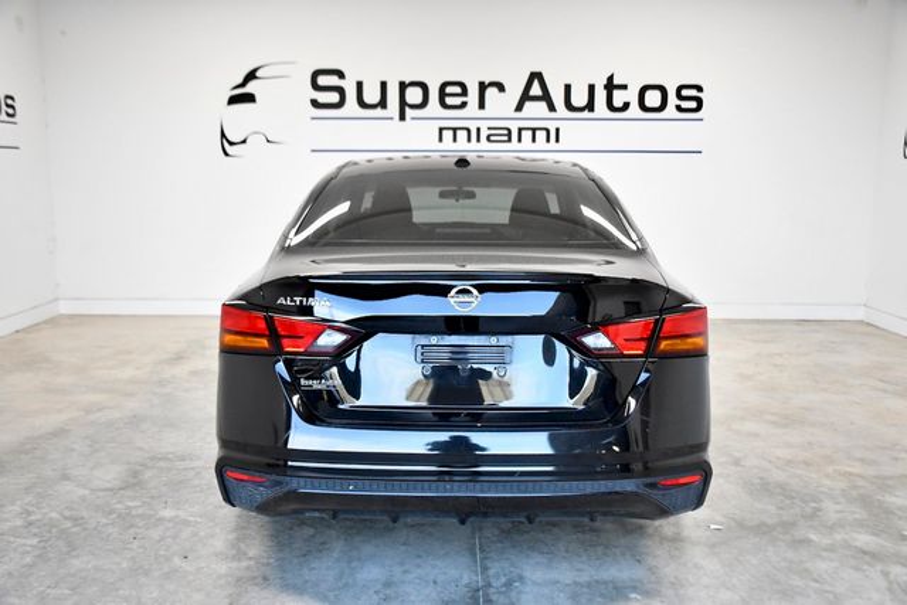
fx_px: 857
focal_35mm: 34
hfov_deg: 55.8
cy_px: 302
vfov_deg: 38.9
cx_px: 454
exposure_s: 1/640
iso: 2500
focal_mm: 23
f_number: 3.8
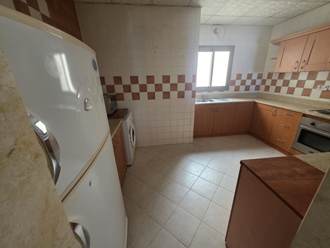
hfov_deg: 106.2
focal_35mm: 13
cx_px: 165
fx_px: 124
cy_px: 124
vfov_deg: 89.9
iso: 400
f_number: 1.9
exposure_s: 1/50
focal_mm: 2.2
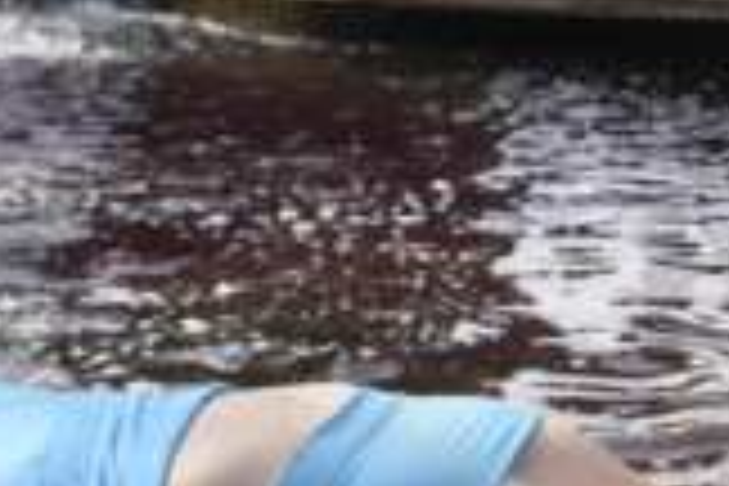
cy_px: -2
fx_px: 2045
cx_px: 783
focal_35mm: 101
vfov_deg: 13.4
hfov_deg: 19.4
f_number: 8
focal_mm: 24
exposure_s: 1/500
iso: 560
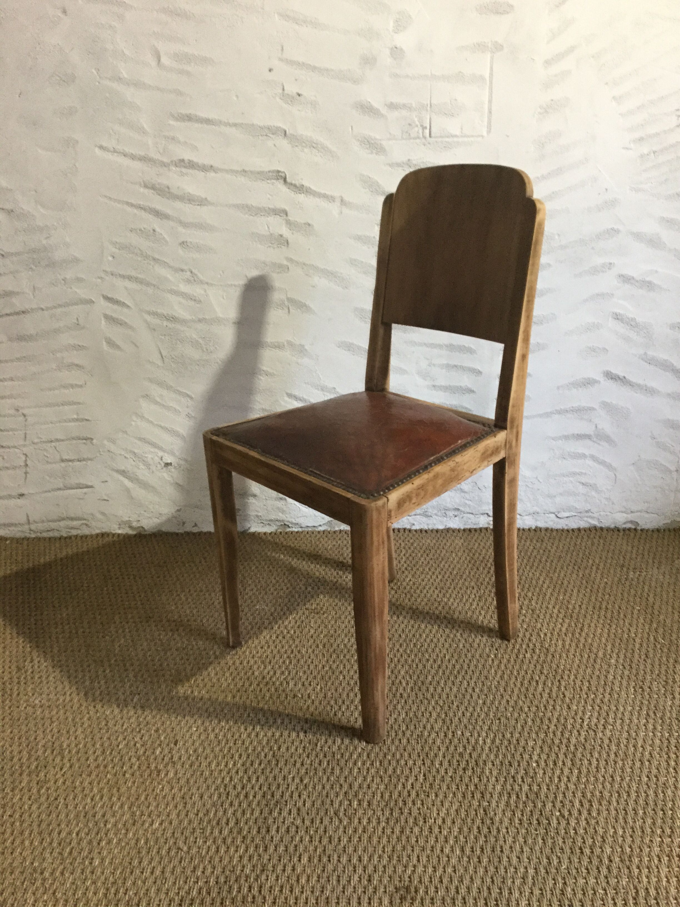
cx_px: 340
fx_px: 812
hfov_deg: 45.4
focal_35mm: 31
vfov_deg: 58.4
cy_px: 454
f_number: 2.4
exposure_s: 1/33
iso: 160
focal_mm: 3.3
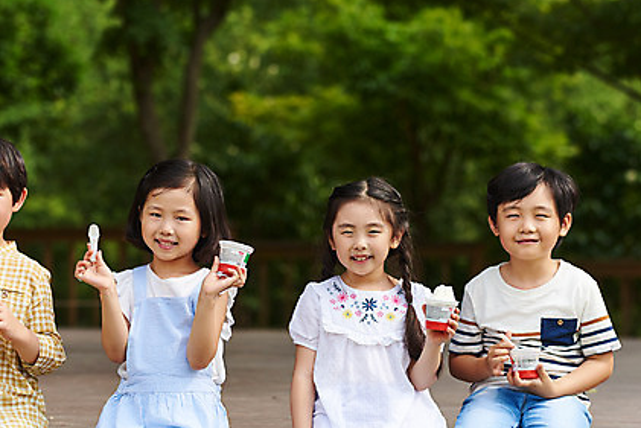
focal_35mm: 121
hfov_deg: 16.9
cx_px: 261
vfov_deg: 11.3
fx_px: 2155
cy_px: 248
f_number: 2.5
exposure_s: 1/3200
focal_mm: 85
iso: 250
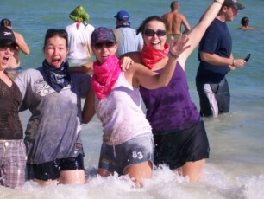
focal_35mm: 141
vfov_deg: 10.5
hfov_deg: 14.0
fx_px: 1076
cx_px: 116
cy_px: 80
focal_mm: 18
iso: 64
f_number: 4.8
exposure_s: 1/640
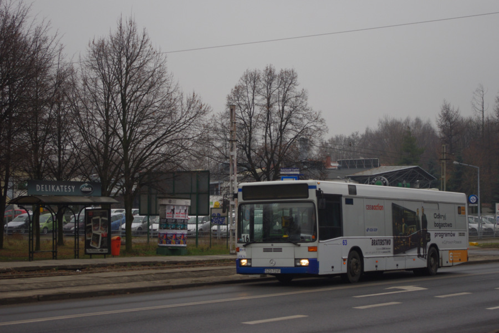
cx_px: 250
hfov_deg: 27.0
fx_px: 1040
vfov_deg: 18.2
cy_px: 166
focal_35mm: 75
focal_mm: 50
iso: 320
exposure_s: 1/160
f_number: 5.6
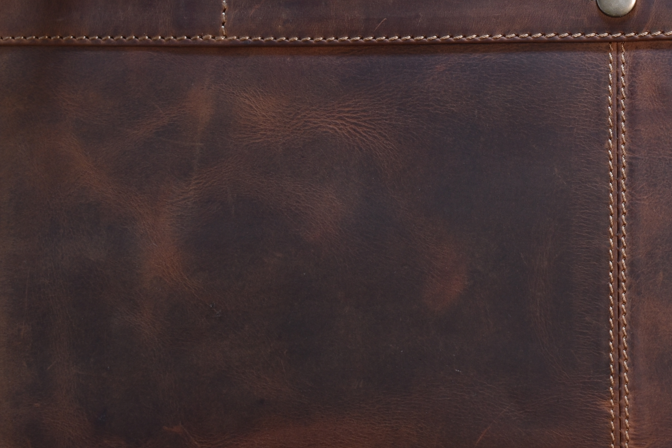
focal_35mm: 133
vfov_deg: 10.2
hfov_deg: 15.2
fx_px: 2491
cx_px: 634
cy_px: 78
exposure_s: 1/13
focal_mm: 31
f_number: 4.2
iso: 100
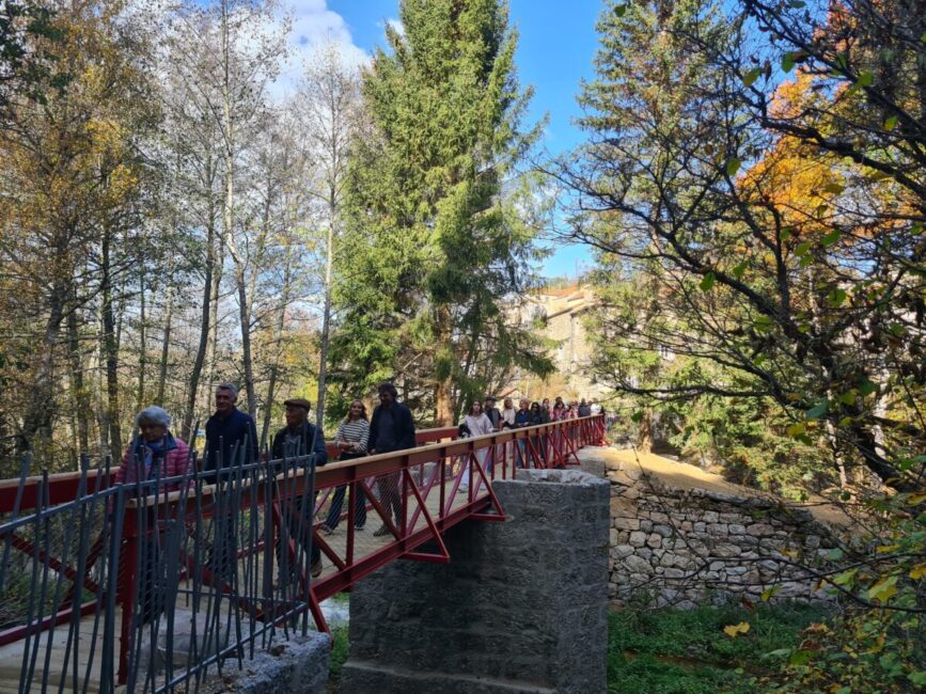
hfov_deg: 67.3
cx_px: 463
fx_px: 695
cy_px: 347
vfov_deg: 53.1
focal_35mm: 26
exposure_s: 1/792
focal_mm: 5.4
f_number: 1.8
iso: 50
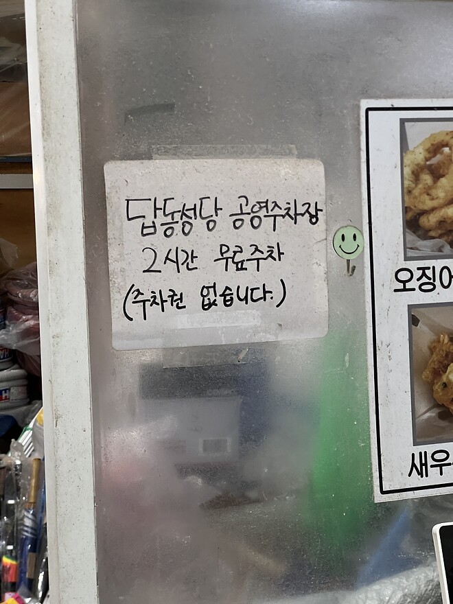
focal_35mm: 77
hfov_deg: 19.1
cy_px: 302
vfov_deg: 25.3
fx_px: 1344
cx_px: 226
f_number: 2.8
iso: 200
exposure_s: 1/120
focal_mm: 9
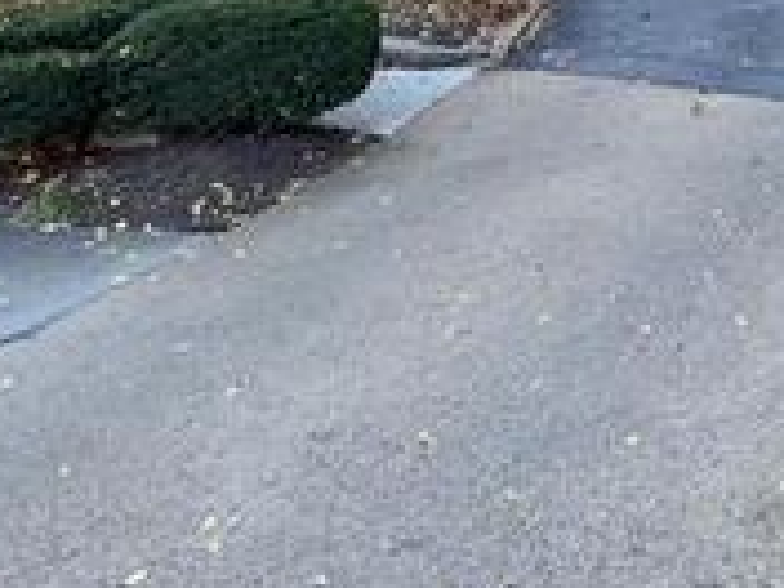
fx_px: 1200
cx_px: 909
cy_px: -439
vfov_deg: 20.5
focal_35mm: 53
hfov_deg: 31.2
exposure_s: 1/171
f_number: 2.2
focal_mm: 2.22
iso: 40
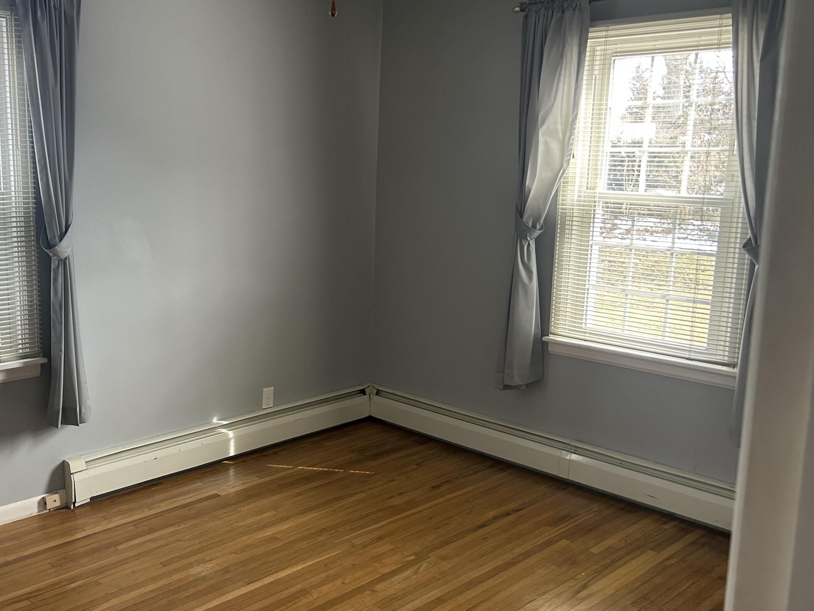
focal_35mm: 37
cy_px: 298
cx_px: 264
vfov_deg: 38.7
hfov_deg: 49.2
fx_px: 870
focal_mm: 5.7
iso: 100
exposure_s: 1/121
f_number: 1.5
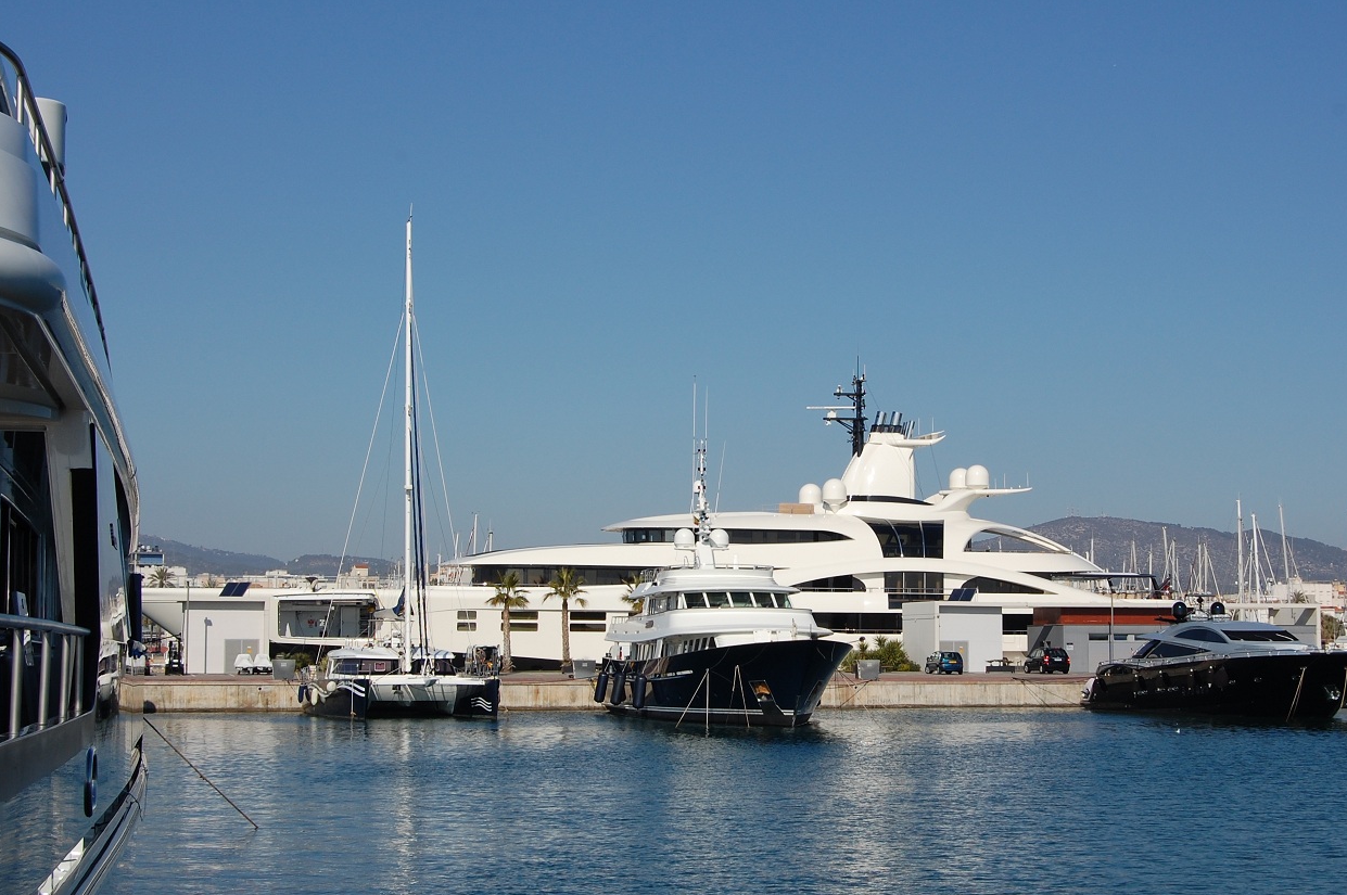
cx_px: 762
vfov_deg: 21.3
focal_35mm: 64
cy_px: 417
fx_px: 2378
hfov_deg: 31.6
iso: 200
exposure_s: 1/500
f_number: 11
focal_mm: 35
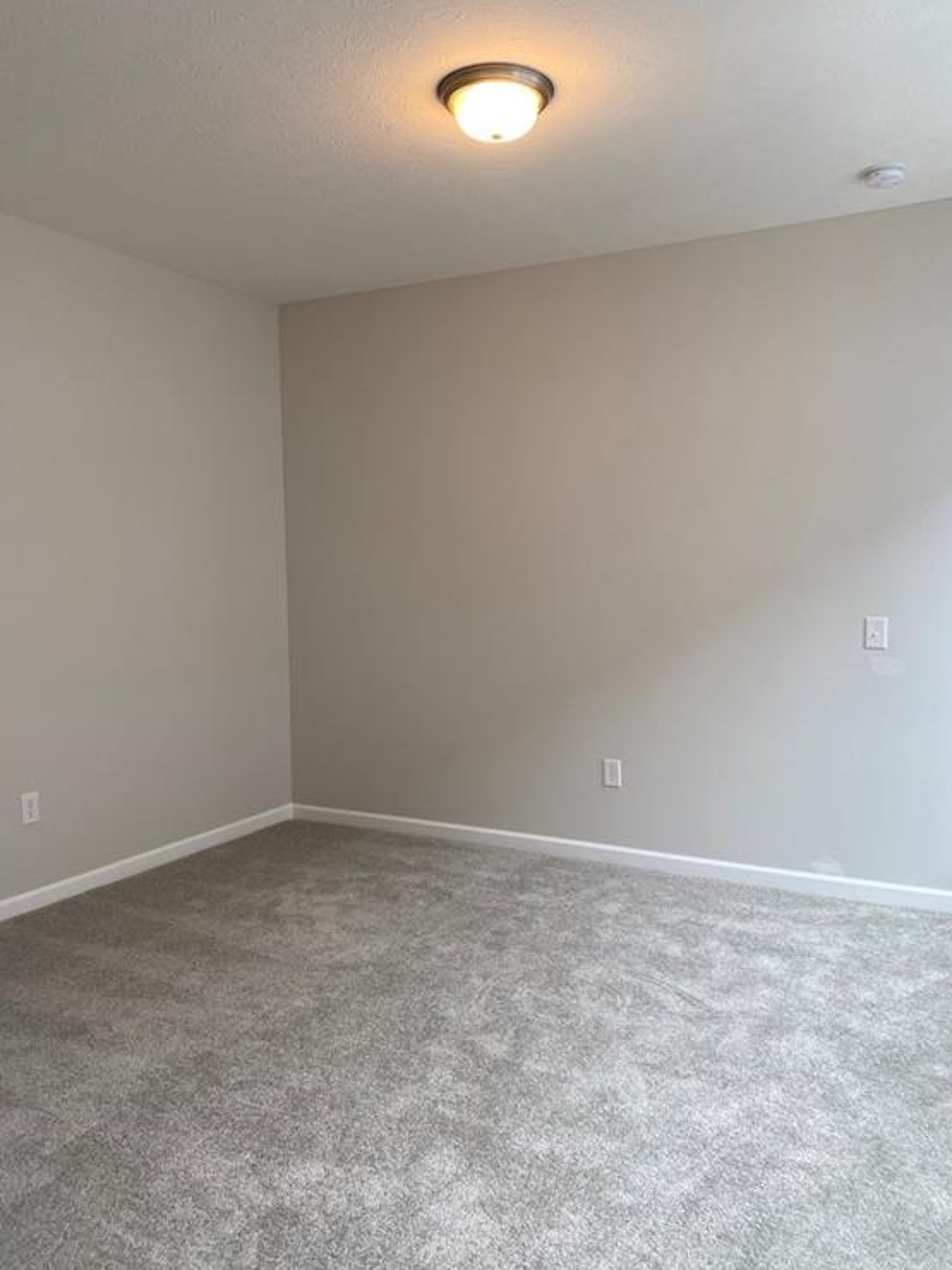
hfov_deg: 51.4
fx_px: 990
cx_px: 480
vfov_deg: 65.3
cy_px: 642
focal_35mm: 27
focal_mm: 4.25
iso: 80
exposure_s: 1/120
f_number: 1.8
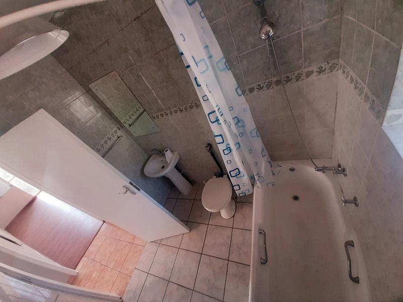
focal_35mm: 13
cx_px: 202
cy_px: 151
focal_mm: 1.42
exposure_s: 1/50
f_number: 2.2
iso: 160
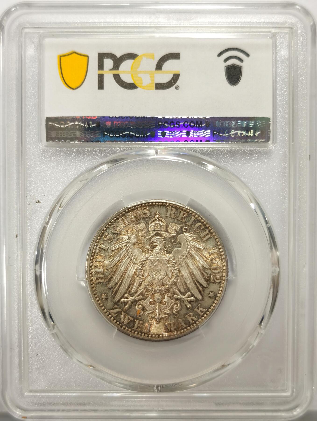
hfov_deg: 27.1
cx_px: 158
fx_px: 657
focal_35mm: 54
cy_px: 210
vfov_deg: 35.5
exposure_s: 1/100
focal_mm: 5.56
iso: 100
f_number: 16
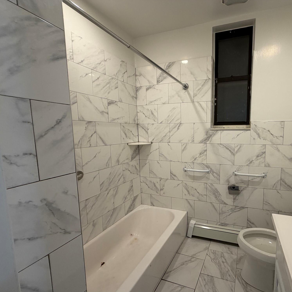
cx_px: 197
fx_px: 162
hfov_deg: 80.9
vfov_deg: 84.0
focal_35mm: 17
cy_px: 150
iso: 160
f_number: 2.2
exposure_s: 1/60
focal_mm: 2.22
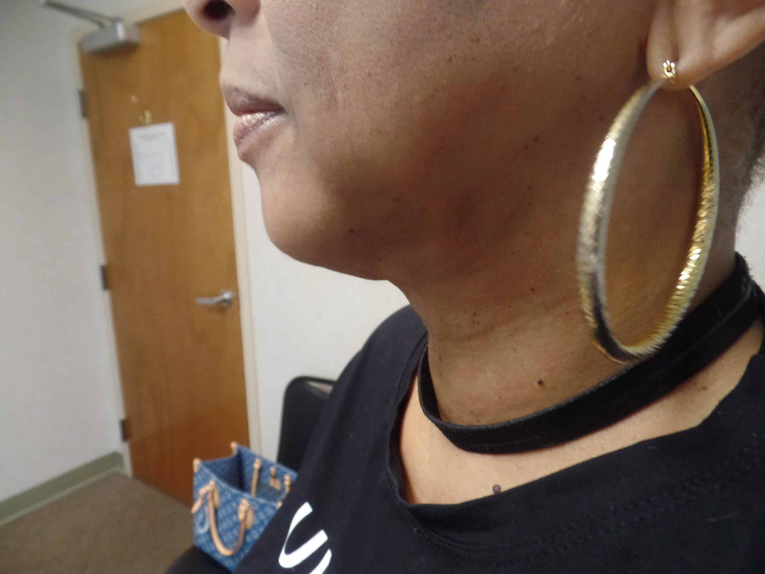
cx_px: 382
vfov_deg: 58.9
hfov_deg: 73.9
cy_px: 287
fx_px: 508
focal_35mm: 23
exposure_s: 1/30
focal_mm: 4.1
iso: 400
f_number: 2.8
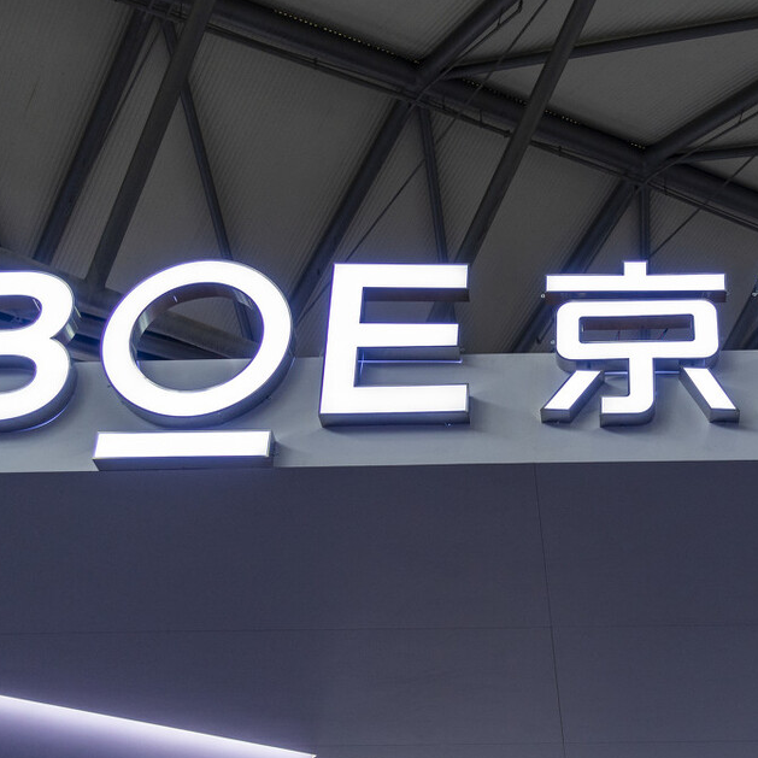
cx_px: 560
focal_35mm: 60
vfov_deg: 28.6
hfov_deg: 28.2
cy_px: 409
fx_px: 1486
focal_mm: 13.72
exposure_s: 1/125
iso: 320
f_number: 2.8
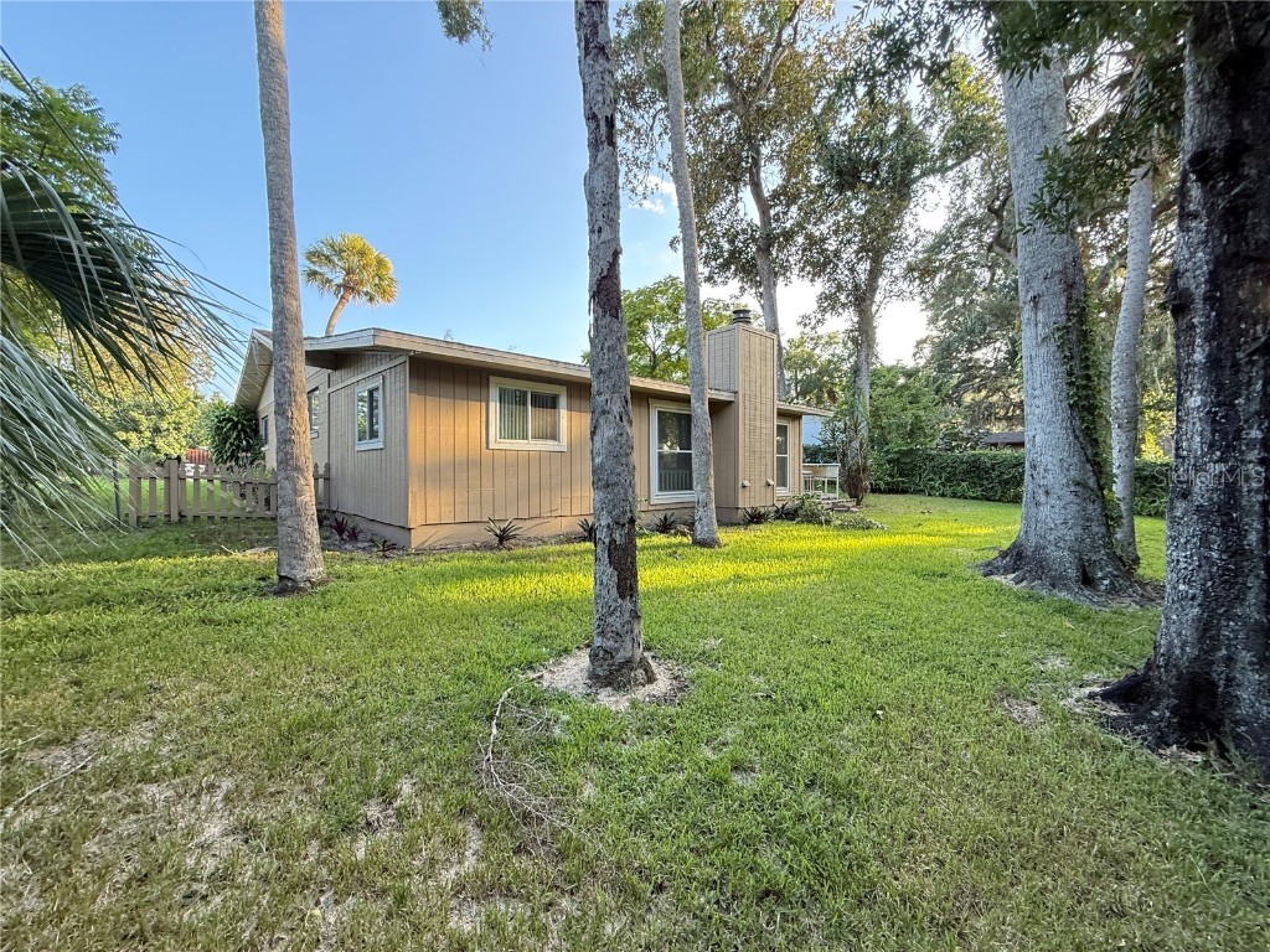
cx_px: 635
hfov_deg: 102.1
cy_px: 476
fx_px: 514
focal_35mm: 14
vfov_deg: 85.7
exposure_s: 1/99
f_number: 2.2
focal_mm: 2.22
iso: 160
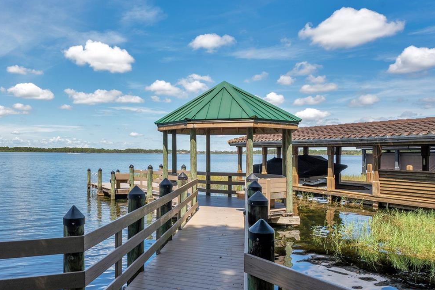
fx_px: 314
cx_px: 133
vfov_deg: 49.3
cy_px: 120
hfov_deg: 66.8
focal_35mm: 26
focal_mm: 16
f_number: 10
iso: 100
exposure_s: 1/200
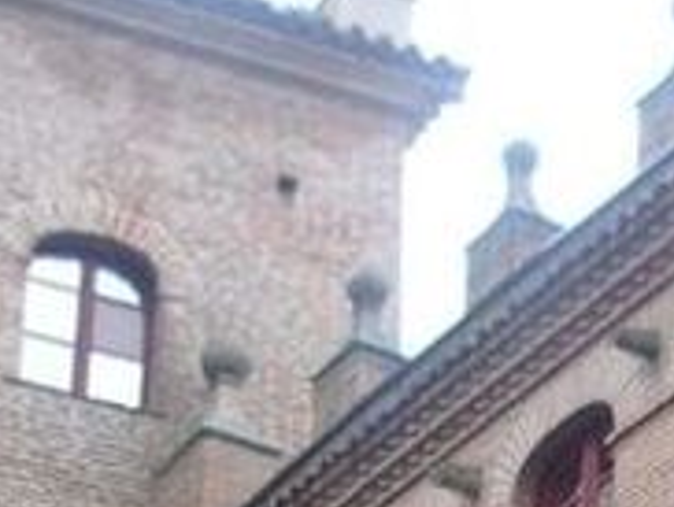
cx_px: 596
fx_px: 3665
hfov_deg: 10.5
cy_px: 1107
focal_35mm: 188
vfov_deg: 7.5
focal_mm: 5.8
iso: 50
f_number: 2.6
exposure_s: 1/60
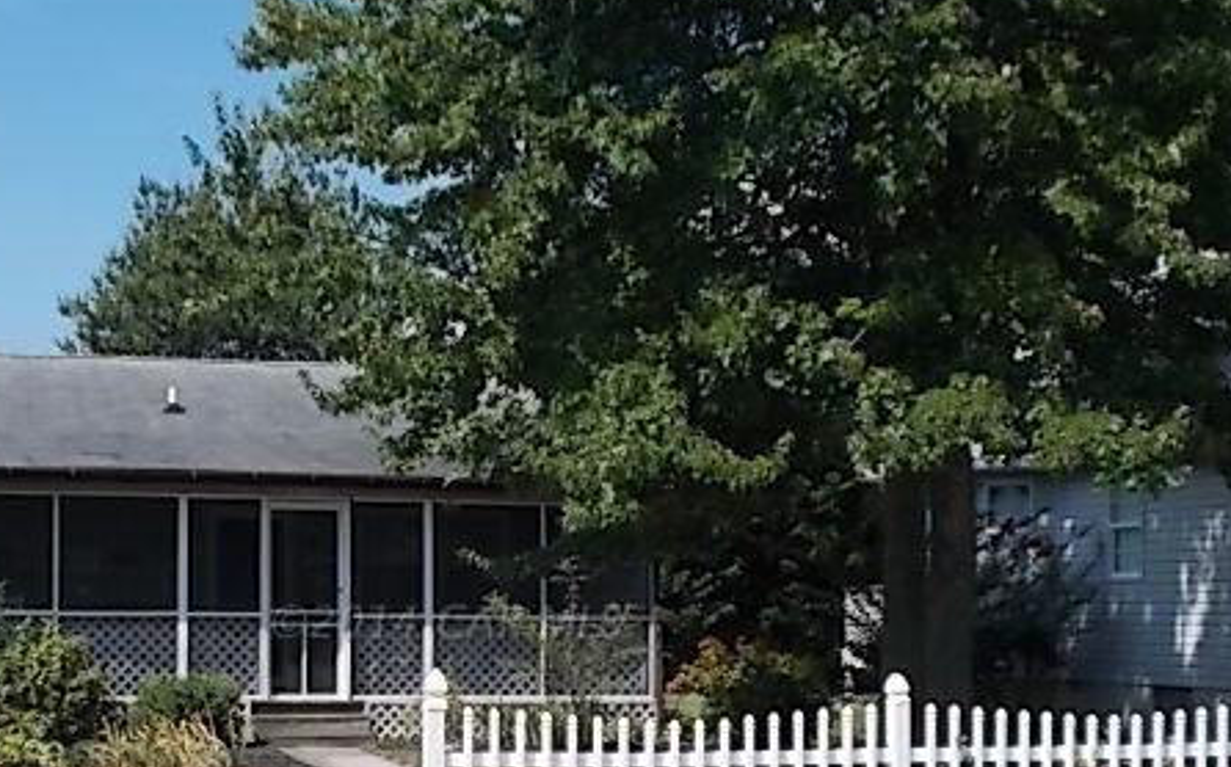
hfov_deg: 30.5
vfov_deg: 19.2
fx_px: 2246
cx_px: 447
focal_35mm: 67
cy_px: 621
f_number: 10.6
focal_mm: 7.9
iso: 80
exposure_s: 1/100
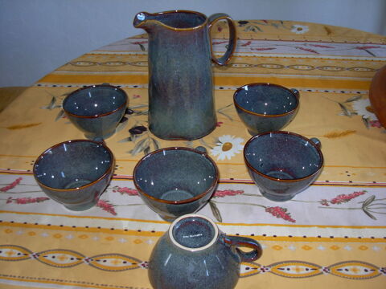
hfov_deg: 49.0
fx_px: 424
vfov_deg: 37.7
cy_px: 144
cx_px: 193
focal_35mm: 38
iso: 79
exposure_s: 1/22.6
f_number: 2.9
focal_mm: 6.3
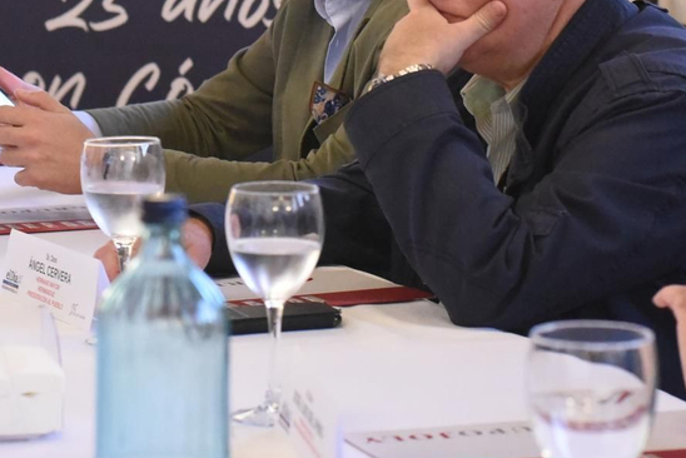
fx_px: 2783
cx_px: 411
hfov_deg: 14.0
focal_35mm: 146
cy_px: 23
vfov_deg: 9.4
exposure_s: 1/125
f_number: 4.5
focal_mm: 50
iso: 7200
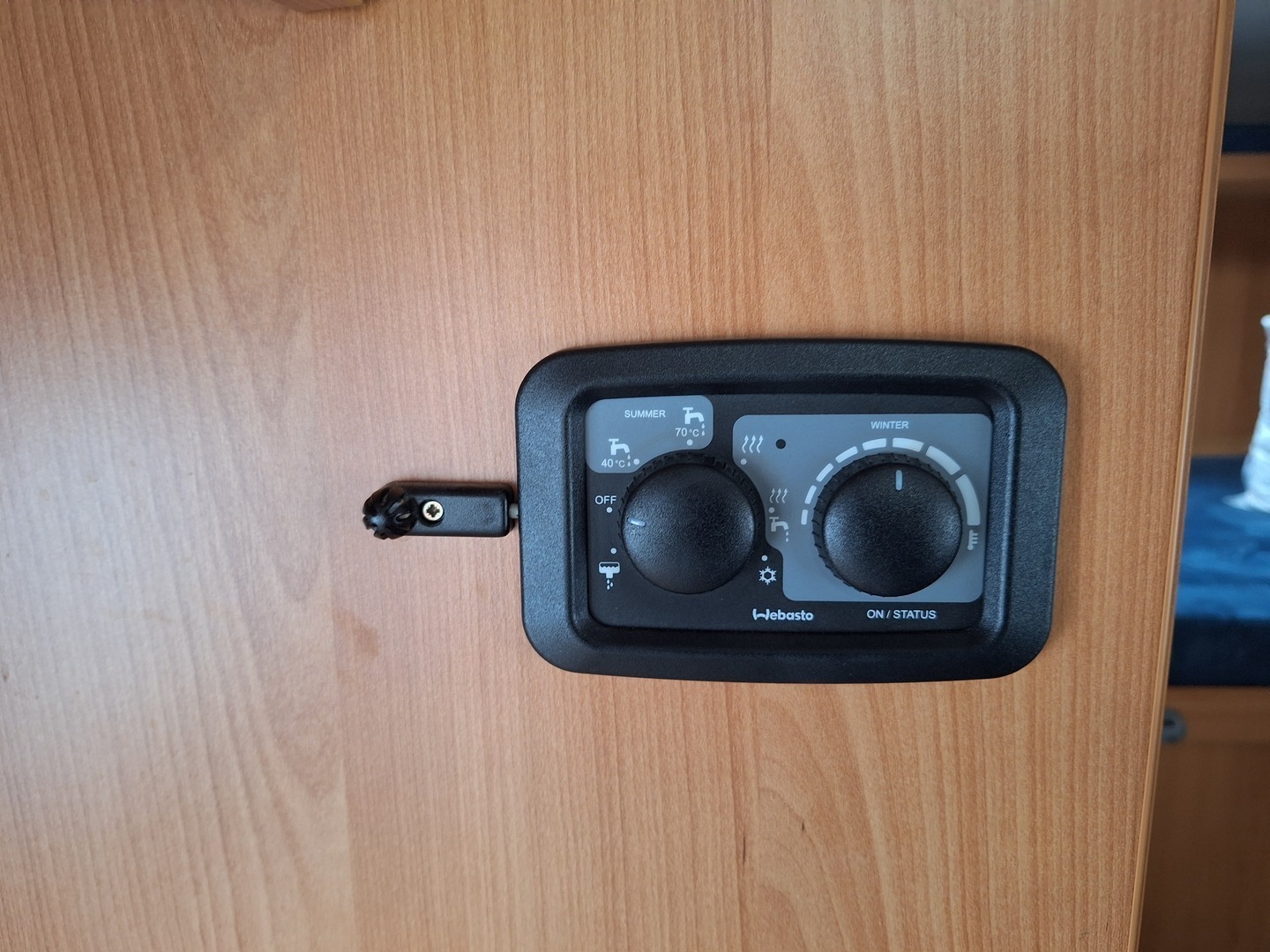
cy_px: 476
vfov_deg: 58.9
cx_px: 635
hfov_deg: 73.9
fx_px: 844
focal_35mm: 23
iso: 250
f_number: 1.8
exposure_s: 1/25
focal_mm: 5.54
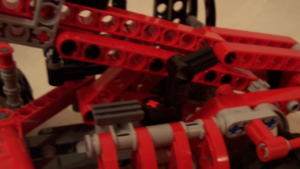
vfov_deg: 28.2
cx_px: 152
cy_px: 111
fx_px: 334
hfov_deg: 48.4
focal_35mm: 42
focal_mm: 5.6
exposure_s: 1/8
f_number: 2.8
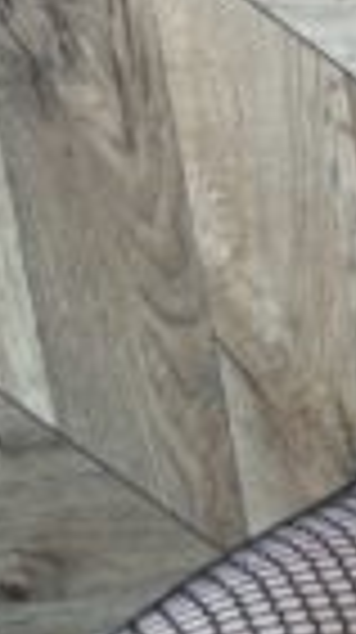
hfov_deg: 9.0
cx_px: 651
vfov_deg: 16.1
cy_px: -117
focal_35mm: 128
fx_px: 2155
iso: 25
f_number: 2.4
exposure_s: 1/33
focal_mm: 3.3
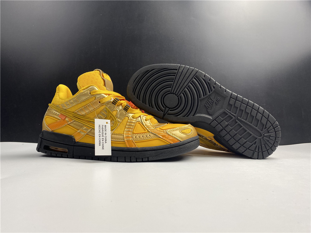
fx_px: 234
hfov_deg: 67.3
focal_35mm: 26
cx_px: 156
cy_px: 116
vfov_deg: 53.1
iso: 64
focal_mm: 4.25
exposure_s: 1/100
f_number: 1.8
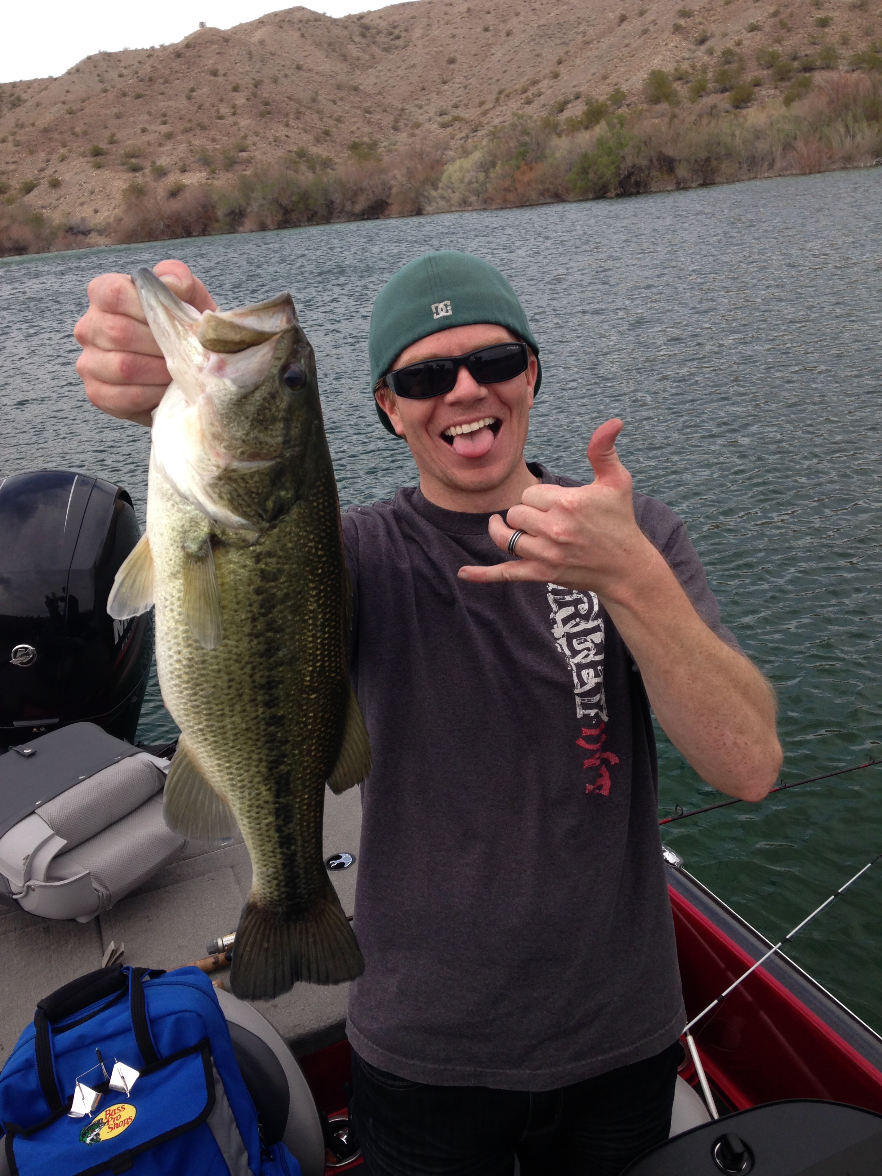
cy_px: 588
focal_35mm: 33
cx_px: 441
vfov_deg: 55.4
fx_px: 1121
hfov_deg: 42.9
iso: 50
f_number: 2.4
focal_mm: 4.12
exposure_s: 1/993
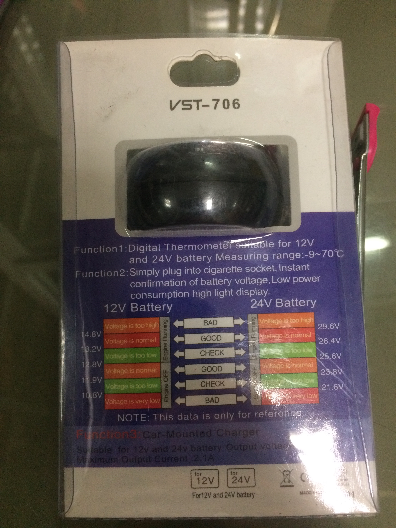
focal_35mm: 29
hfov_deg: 48.2
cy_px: 264
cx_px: 198
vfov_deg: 61.7
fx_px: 442
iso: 250
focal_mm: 4.15
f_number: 2.2
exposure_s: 1/33
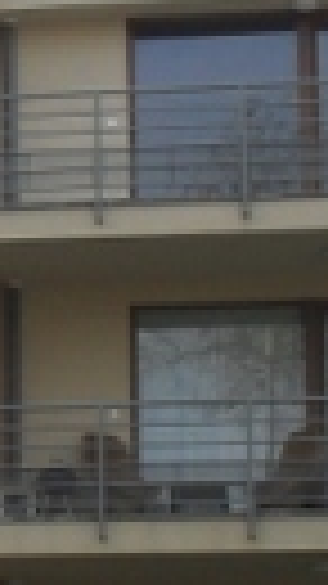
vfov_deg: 12.2
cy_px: 441
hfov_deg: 6.5
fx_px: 2725
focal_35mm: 176
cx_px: -530
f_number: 8.4
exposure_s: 1/90
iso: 100
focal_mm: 6.3
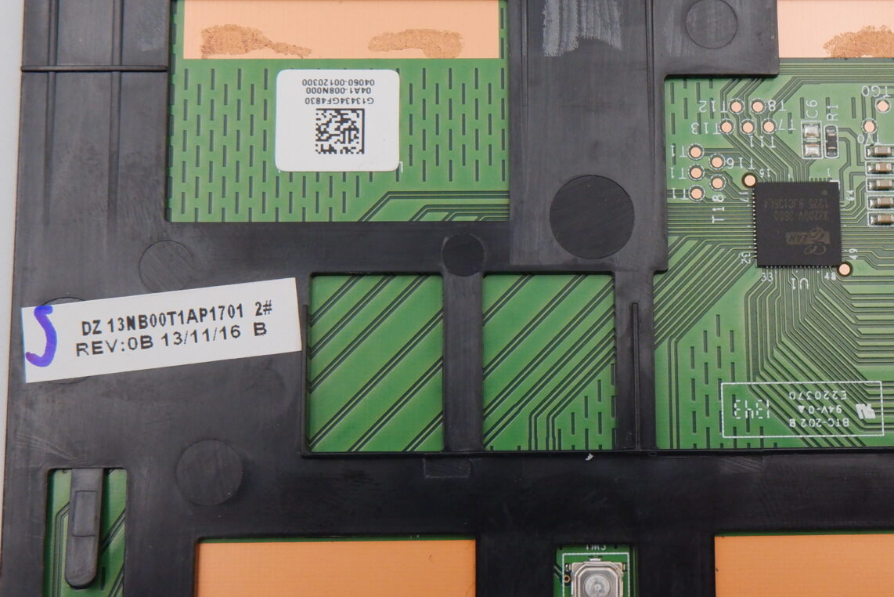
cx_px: 570
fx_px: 1614
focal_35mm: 65
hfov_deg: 30.8
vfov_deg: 20.9
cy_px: 265
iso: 1250
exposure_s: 1/400
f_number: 7.1
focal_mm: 19.7
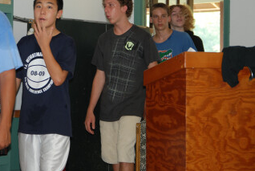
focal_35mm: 118
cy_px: 39
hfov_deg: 17.2
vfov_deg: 11.6
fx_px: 837
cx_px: 61
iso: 200
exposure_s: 1/60
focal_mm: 50
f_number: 2.8
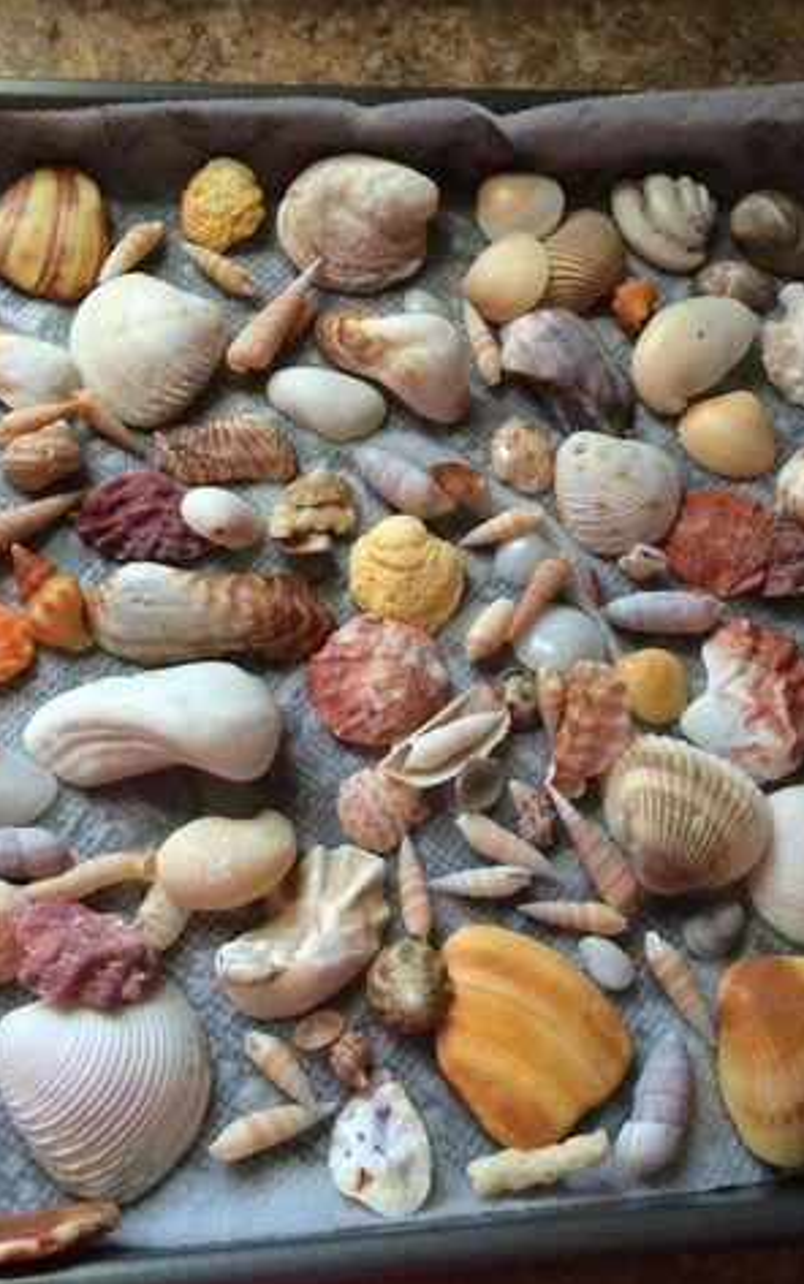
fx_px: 1506
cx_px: 383
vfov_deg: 46.2
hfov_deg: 29.9
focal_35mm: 43
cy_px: 646
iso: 100
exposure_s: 1/30
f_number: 2.2
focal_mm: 4.12
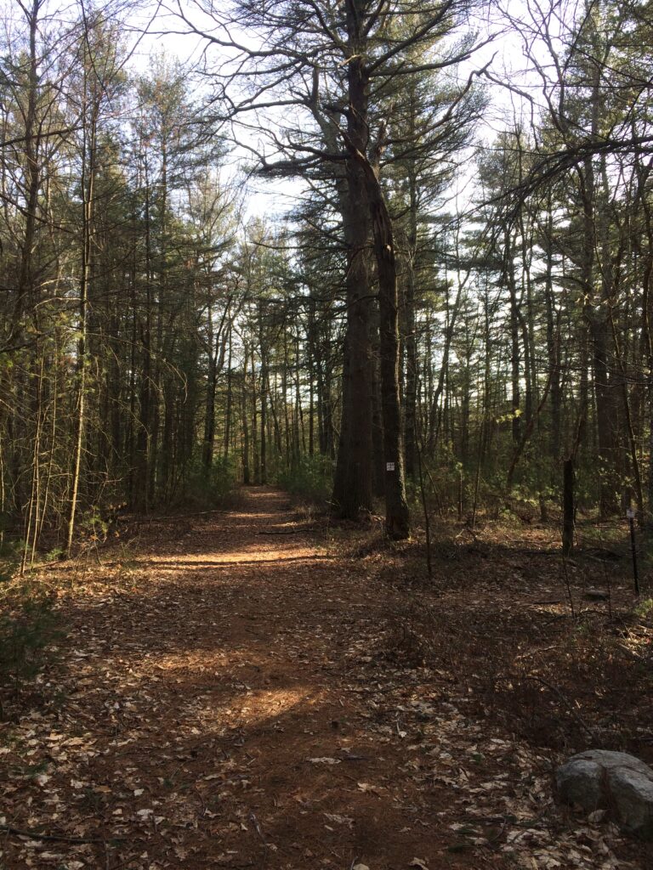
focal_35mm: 29
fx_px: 729
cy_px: 435
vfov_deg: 61.7
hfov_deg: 48.2
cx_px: 326
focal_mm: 4.15
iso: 32
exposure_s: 1/260
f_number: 2.2
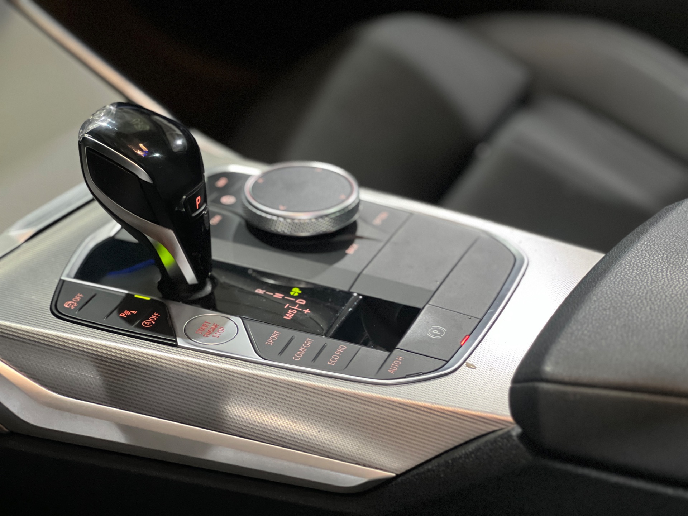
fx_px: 1530
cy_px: 258
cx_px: 344
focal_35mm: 77
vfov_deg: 19.1
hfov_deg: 25.3
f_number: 2.8
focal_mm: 9
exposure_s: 1/14
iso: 500
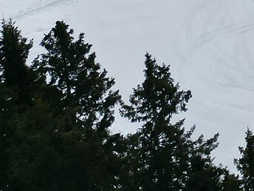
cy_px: -332
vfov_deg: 9.3
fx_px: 983
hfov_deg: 12.5
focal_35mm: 134
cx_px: 550
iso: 200
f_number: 1.7
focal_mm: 6.72
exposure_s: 1/6400
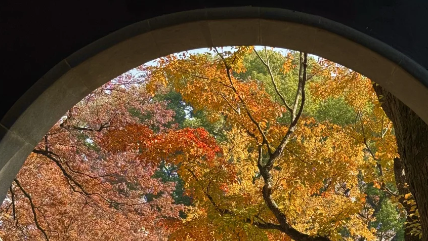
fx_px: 1010
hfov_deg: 23.9
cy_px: 306
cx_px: 240
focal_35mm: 89
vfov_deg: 13.2
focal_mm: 6.76
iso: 64
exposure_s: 1/1133
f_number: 1.78
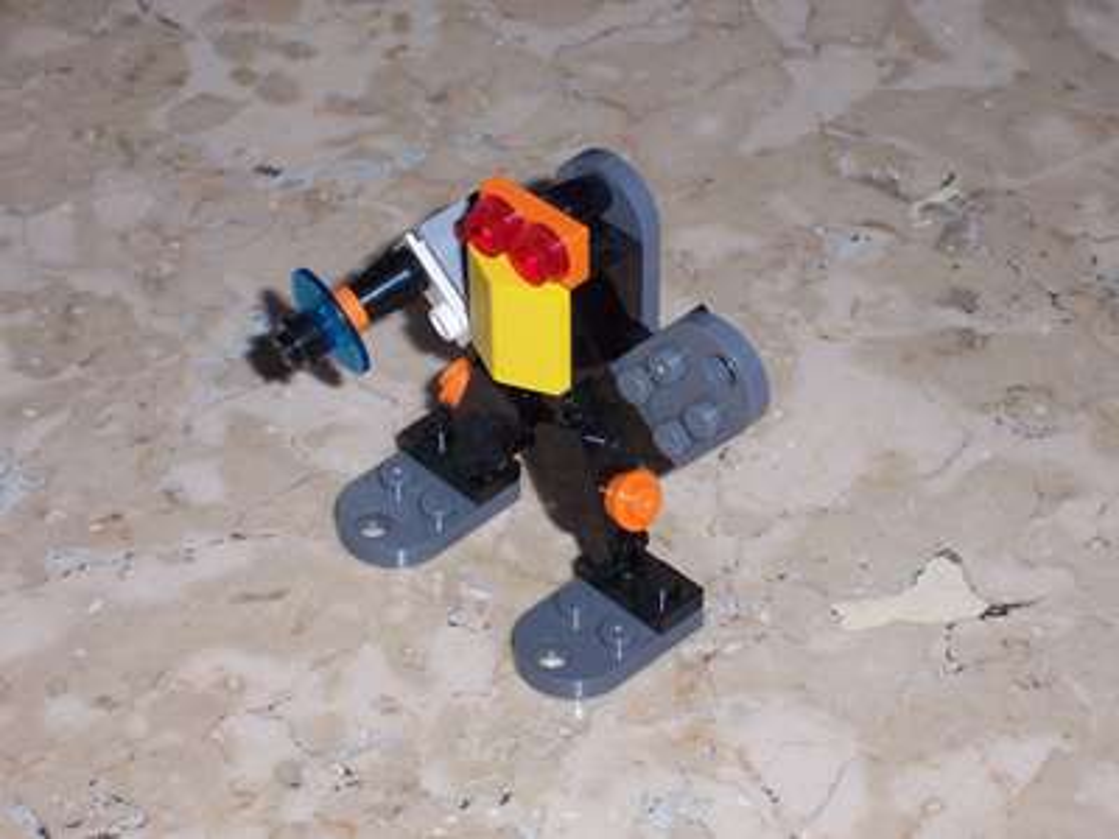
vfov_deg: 13.7
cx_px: 560
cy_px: 420
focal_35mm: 108
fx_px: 3491
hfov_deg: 18.2
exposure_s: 1/125
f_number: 4.8
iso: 125
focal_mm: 18.6
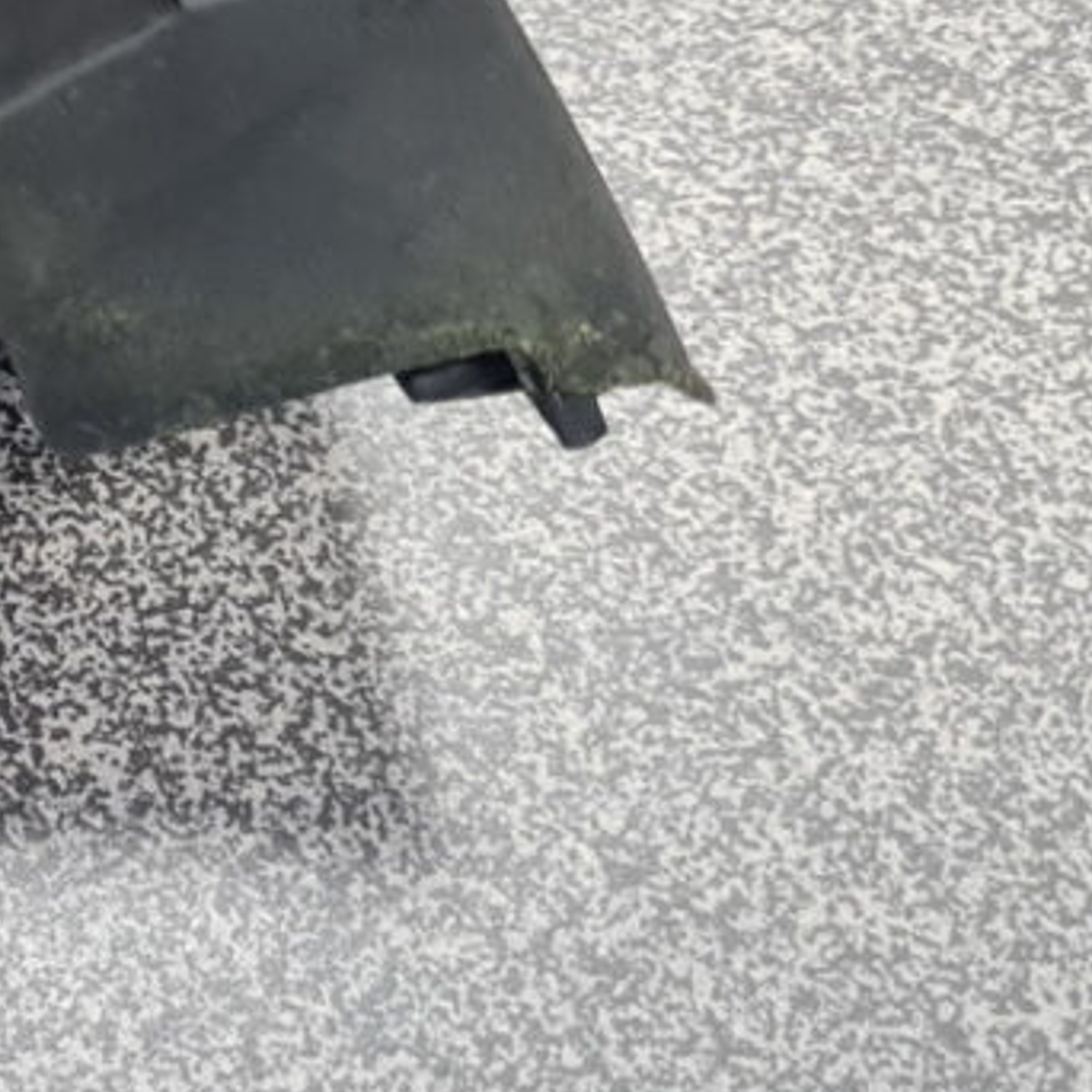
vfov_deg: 18.3
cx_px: -881
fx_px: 3355
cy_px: 182
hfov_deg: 15.7
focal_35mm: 94
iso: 400
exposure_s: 1/50
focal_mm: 5.4
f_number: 1.8
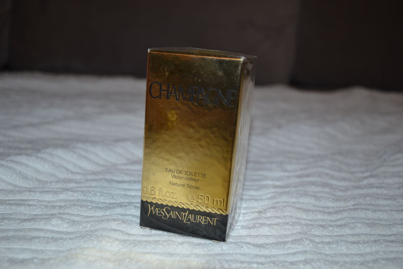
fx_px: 403
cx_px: 202
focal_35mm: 36
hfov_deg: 53.1
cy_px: 134
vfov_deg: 36.9
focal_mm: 24
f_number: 4
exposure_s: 1/60
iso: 200
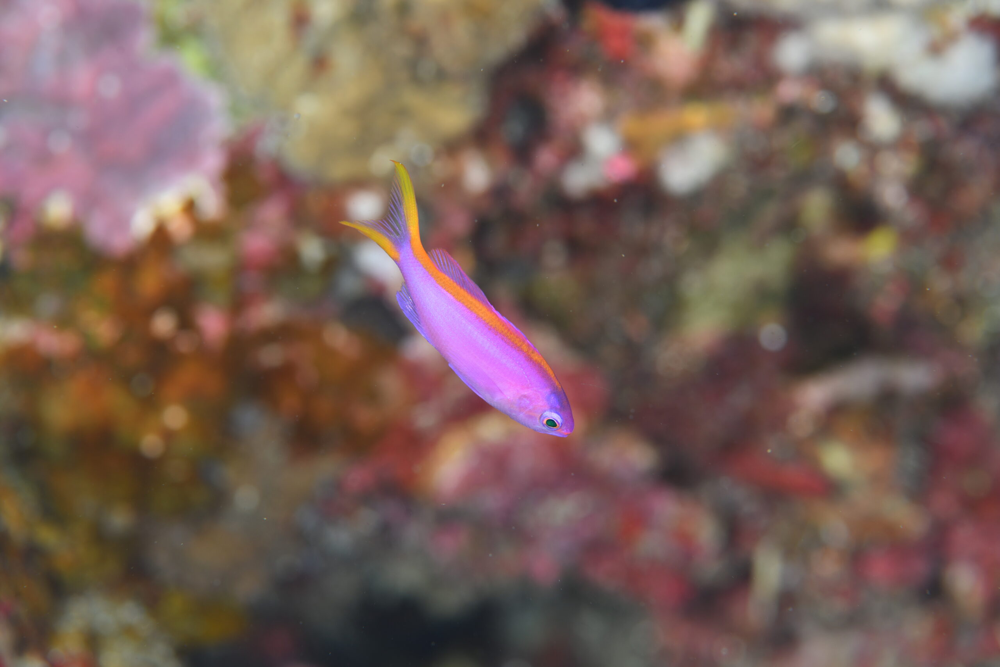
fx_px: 2917
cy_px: 334
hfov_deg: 19.5
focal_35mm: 105
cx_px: 500
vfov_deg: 13.0
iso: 100
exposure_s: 1/250
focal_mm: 105
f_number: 9
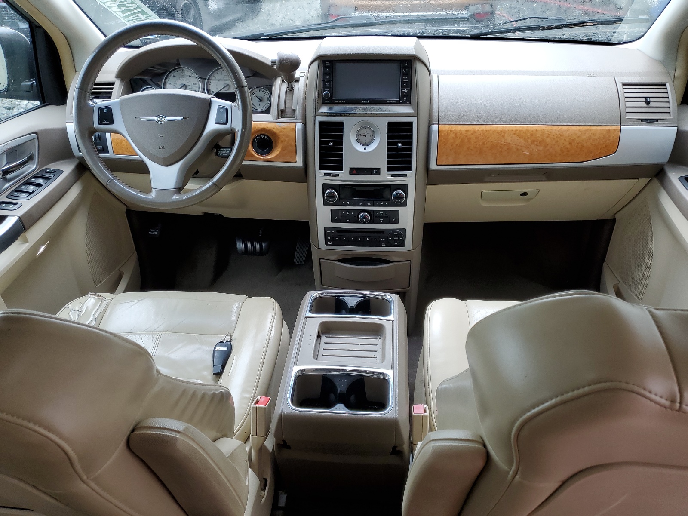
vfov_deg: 53.1
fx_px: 517
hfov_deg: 67.3
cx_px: 344
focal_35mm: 26
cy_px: 258
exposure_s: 1/60.2
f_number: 1.5
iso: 57
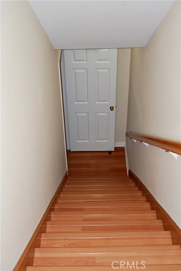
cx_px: 90
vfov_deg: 42.3
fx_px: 350
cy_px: 136
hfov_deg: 29.0
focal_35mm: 46
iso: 200
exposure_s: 1/60
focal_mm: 31
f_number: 4.5
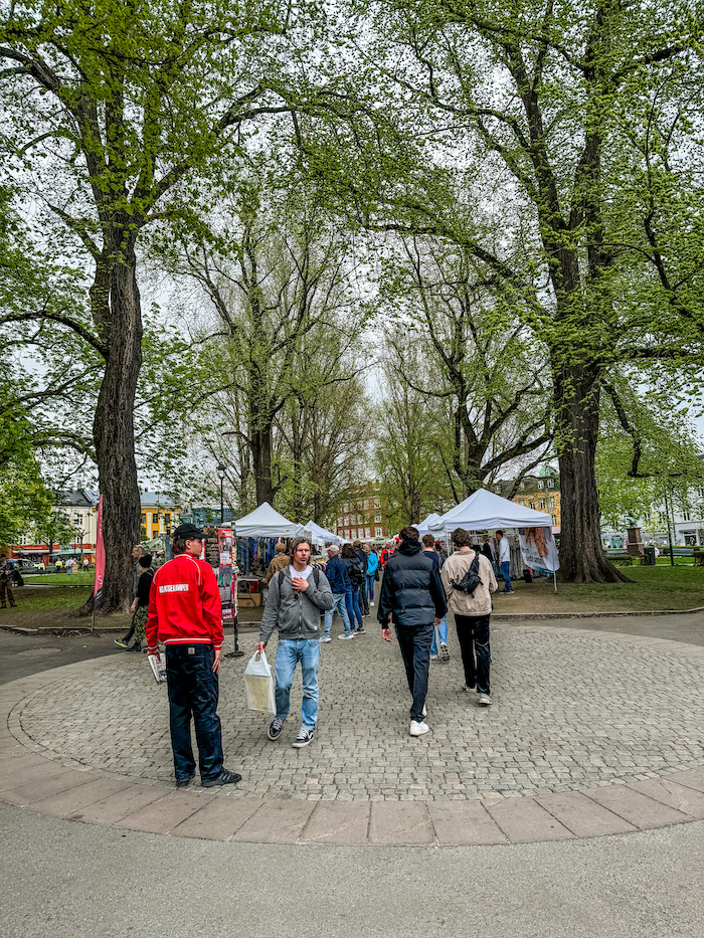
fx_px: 651
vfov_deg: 71.6
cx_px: 352
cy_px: 469
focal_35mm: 24
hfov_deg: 56.8
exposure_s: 1/1600
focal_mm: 6.76
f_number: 1.8
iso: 80
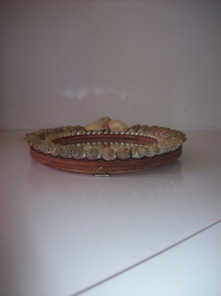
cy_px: 148
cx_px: 110
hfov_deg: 39.6
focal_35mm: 36
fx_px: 307
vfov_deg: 51.4
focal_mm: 6
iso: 80
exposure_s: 1/64
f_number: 2.7
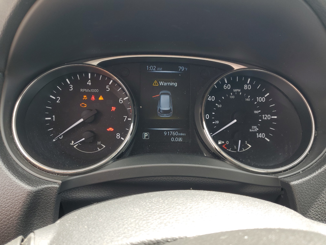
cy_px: 122
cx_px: 163
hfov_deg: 67.3
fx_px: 245
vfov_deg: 53.1
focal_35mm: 26
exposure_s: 1/137
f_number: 1.5
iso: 50
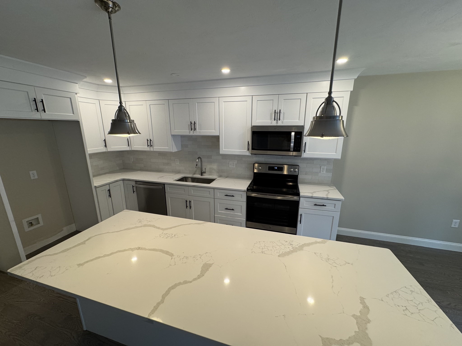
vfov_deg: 85.7
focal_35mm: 14
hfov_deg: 102.1
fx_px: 187
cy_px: 173
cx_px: 231
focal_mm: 2.22
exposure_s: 1/120
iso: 200
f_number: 2.2
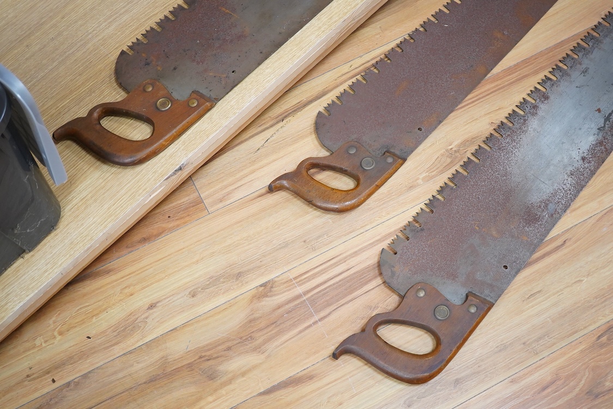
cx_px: 306
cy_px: 204
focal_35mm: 45
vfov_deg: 29.9
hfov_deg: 43.6
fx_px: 766
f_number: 5.6
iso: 2500
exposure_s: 1/160
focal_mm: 30
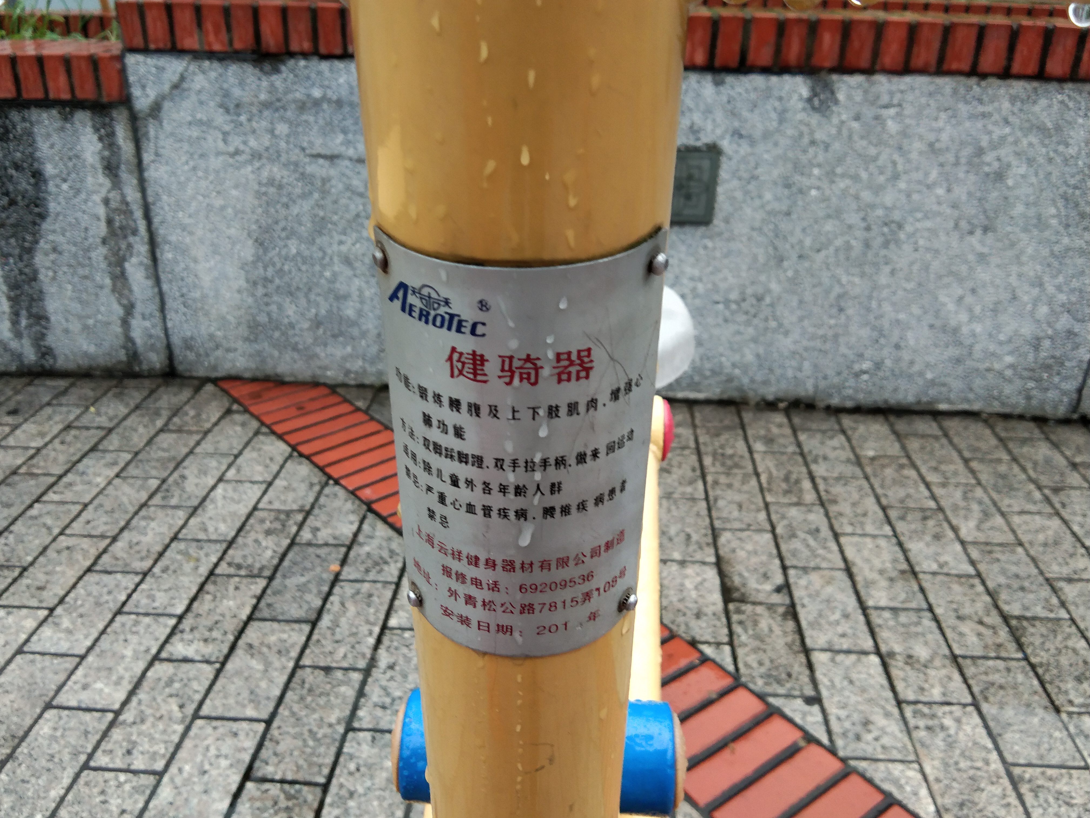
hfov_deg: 56.8
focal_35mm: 32
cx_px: 528
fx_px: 1008
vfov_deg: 44.2
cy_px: 399
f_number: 2.2
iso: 125
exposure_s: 1/50
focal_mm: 3.69
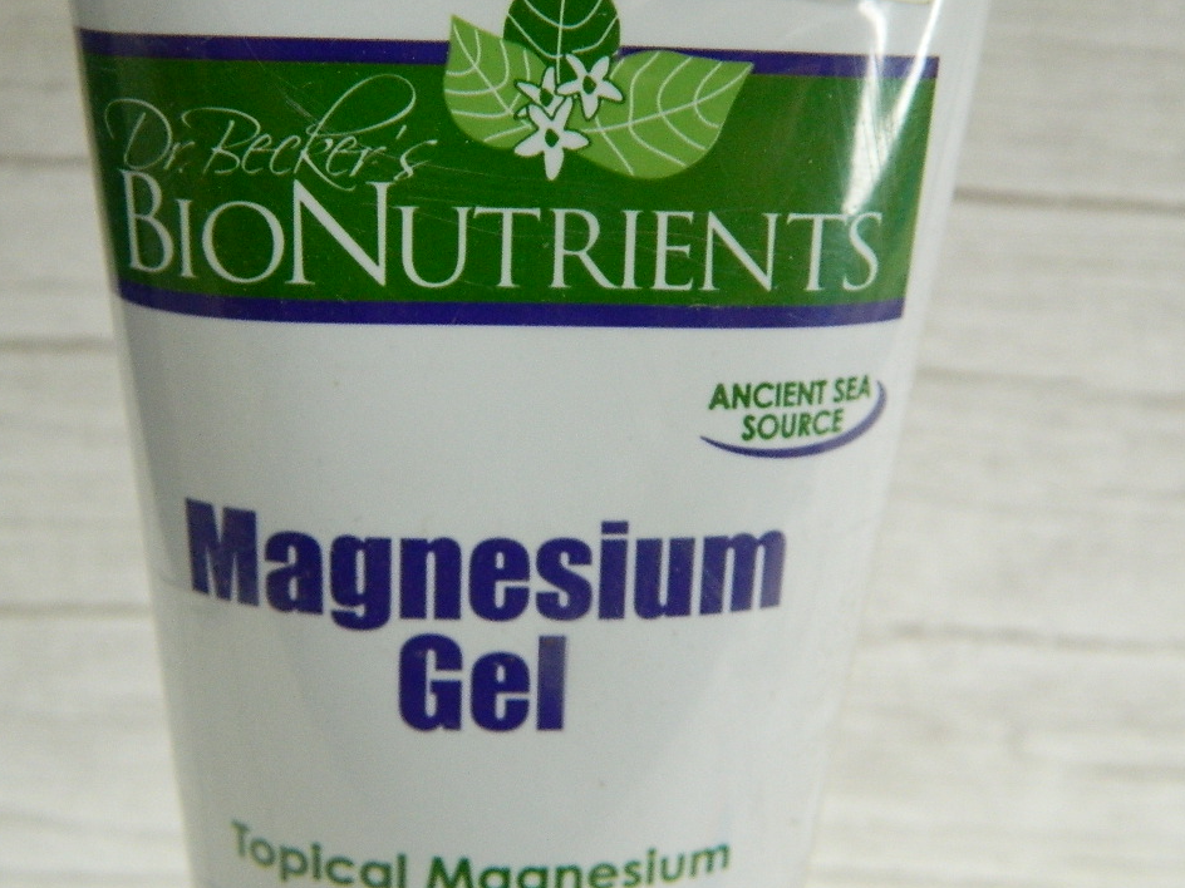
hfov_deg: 37.5
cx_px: 545
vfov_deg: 28.6
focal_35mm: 51
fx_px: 1746
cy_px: 470
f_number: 3.6
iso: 400
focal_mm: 8.4
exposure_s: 1/160
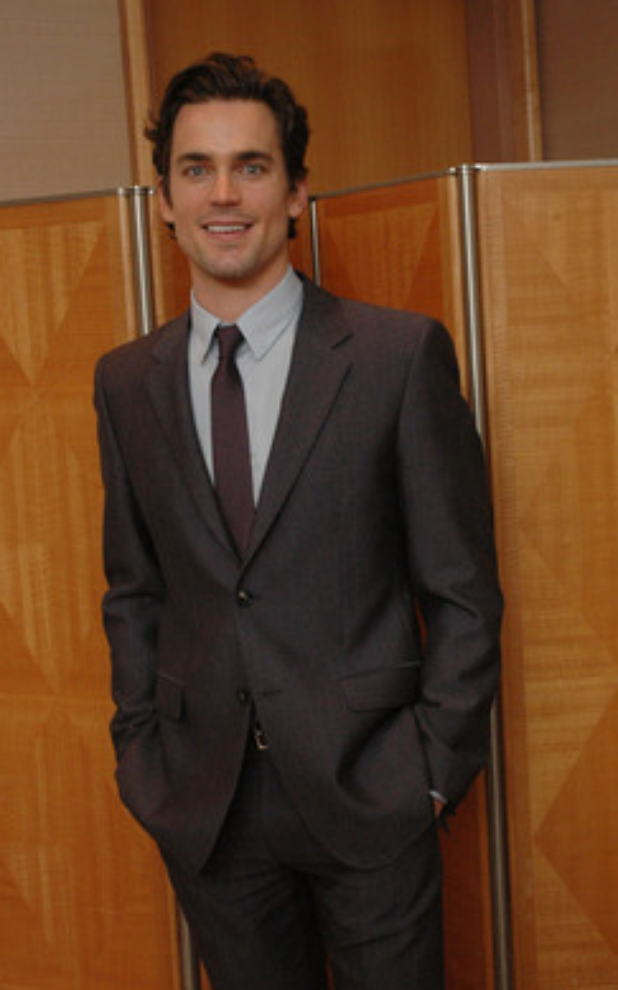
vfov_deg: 43.9
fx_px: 1227
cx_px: 287
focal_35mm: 46
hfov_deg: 28.3
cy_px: 486
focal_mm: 29
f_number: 7.1
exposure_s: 1/160
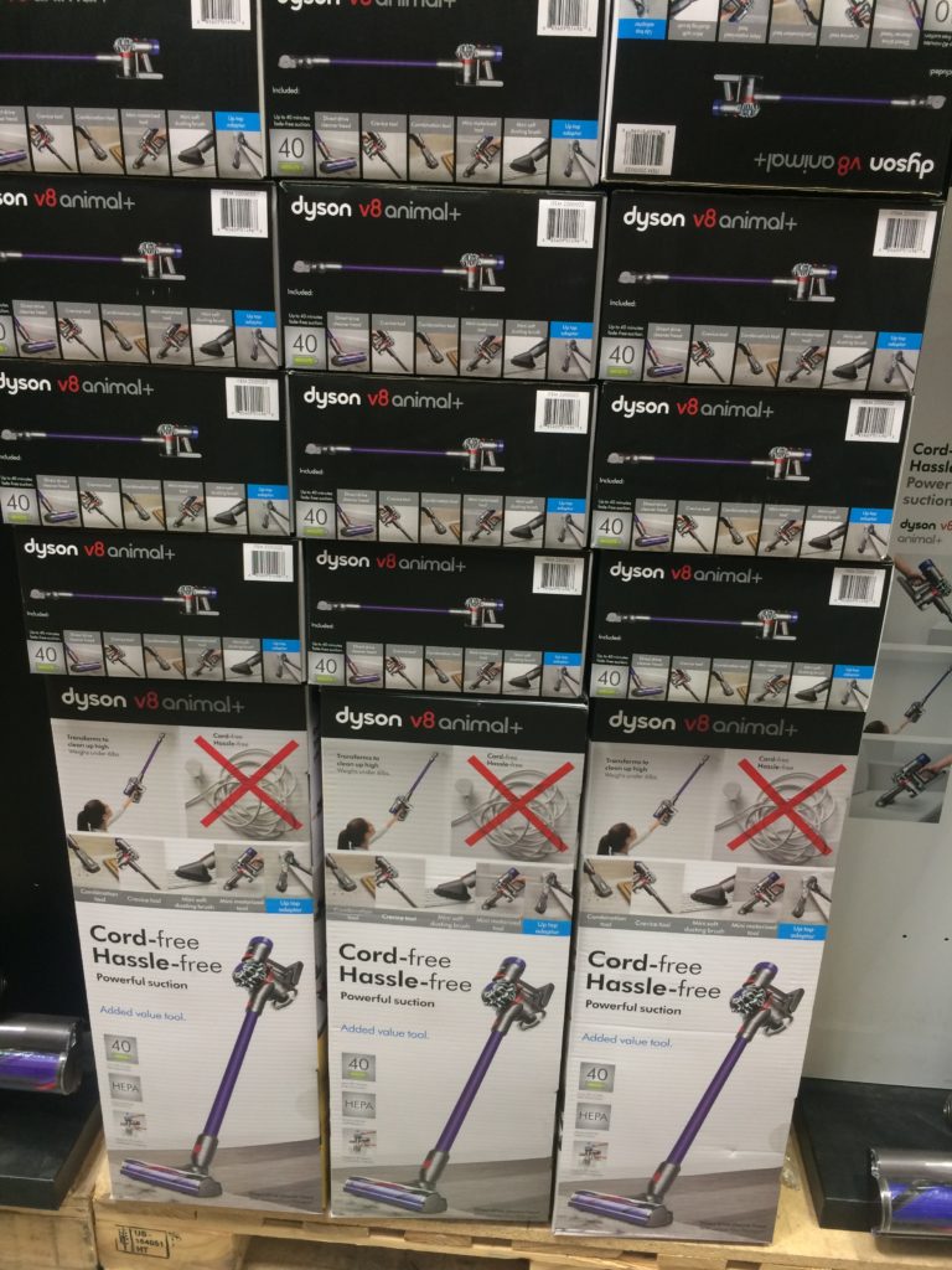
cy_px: 635
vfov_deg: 61.7
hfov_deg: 48.2
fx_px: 1063
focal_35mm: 29
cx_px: 476
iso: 80
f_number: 2.2
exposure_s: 1/30
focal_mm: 4.15
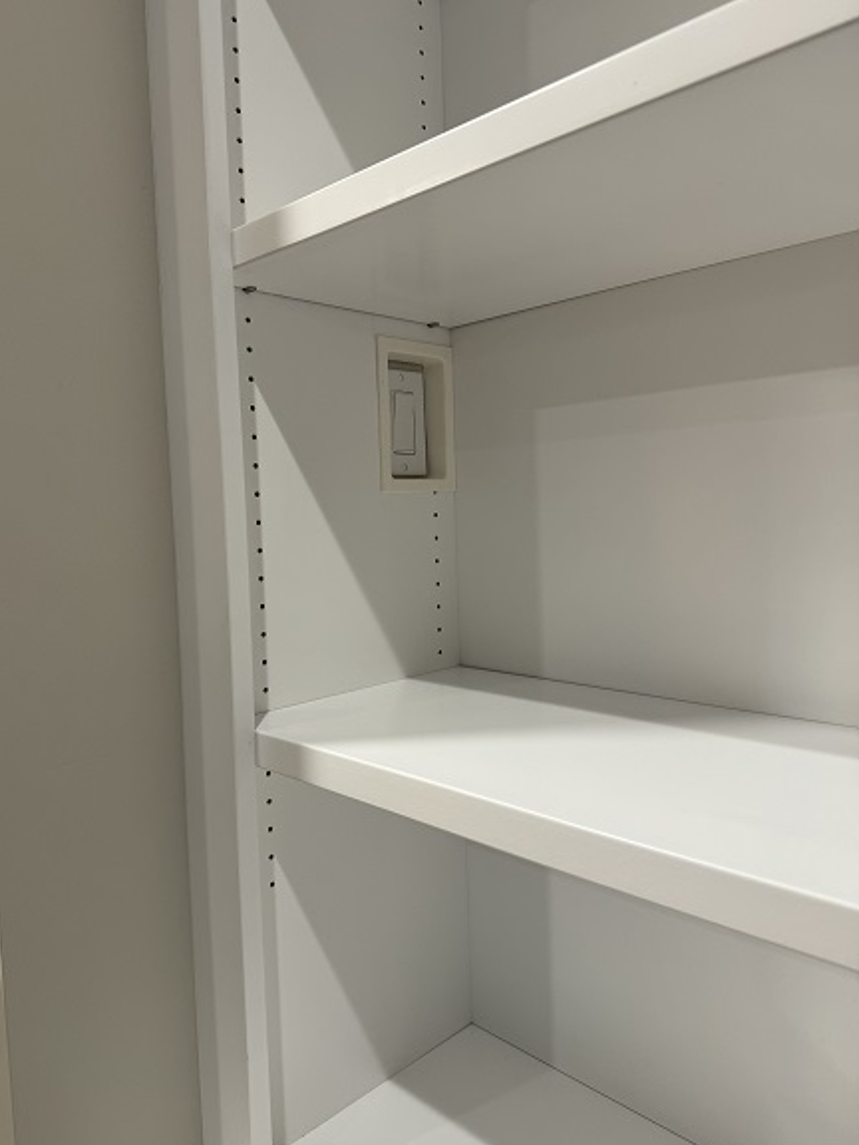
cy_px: 559
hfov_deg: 54.9
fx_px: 827
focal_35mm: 25
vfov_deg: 69.4
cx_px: 414
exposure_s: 1/60
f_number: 1.78
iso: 125
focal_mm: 6.86
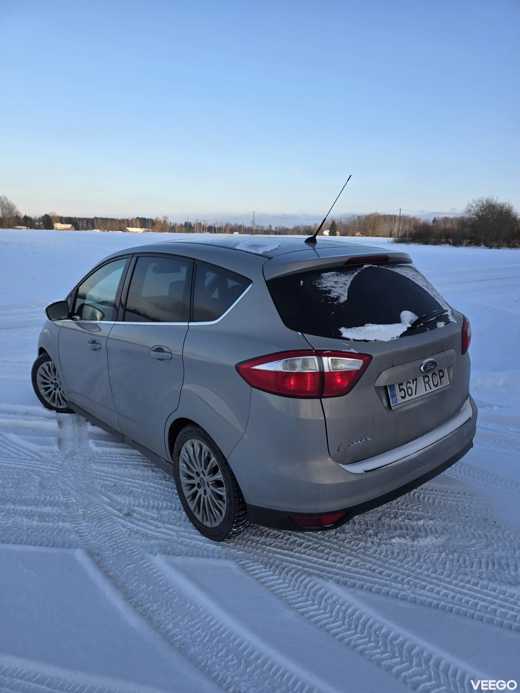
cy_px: 346
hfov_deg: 58.9
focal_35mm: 23
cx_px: 260
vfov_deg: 73.9
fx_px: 461
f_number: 1.7
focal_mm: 6.3
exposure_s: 1/1941
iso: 80
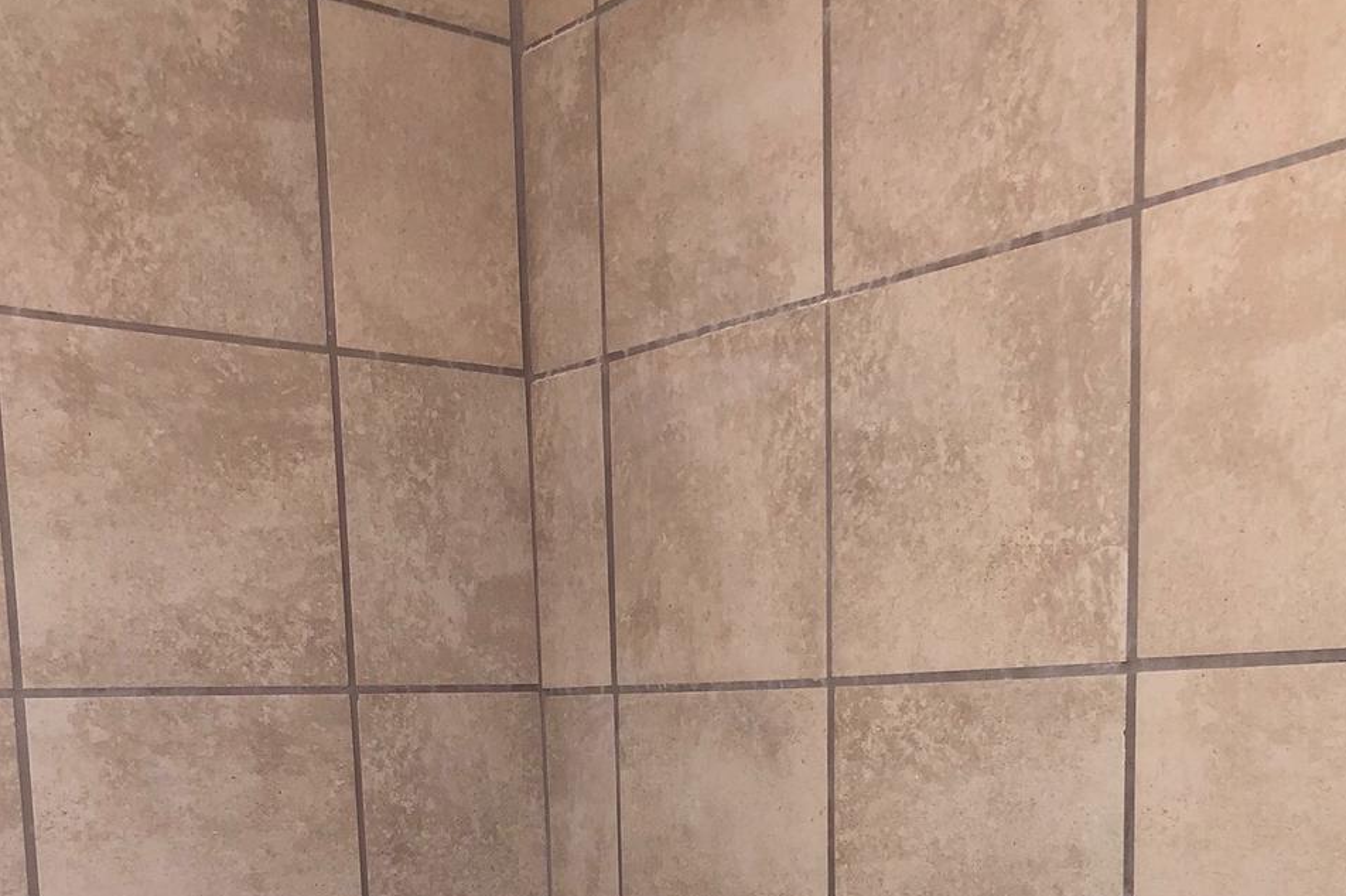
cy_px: 962
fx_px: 1757
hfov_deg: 41.9
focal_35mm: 47
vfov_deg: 26.6
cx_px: 722
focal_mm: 4
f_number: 1.8
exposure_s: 1/20
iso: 32
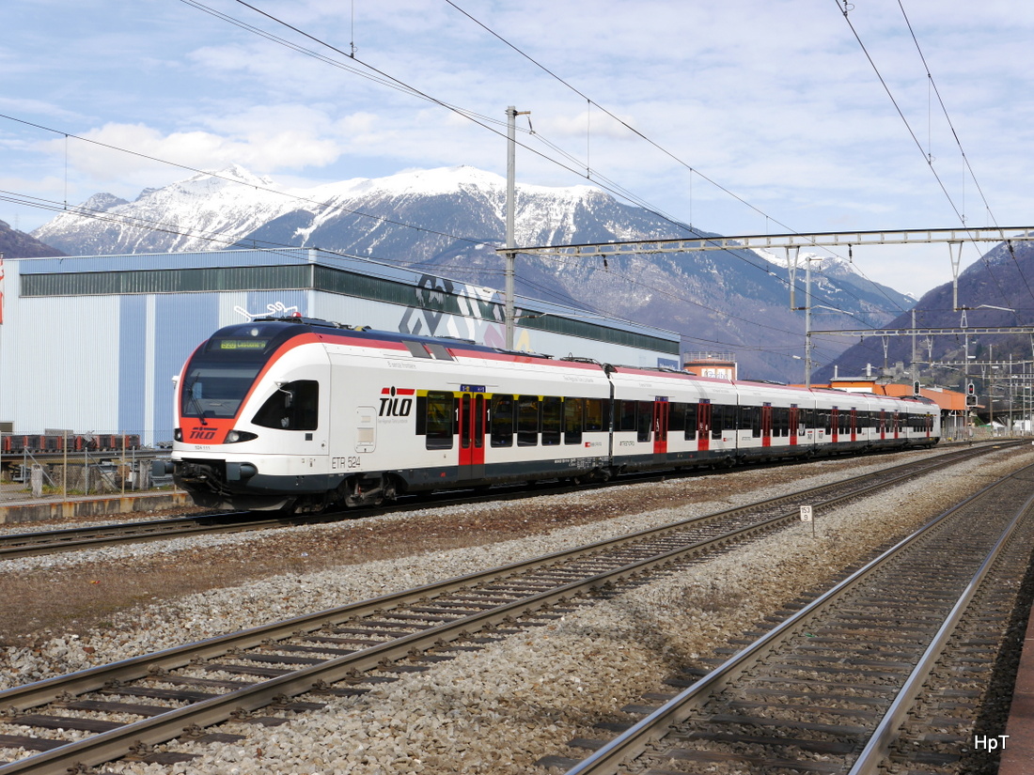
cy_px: 388
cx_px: 517
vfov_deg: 29.1
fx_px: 1494
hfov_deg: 38.2
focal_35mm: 50
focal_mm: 25
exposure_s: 1/320
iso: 160
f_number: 9
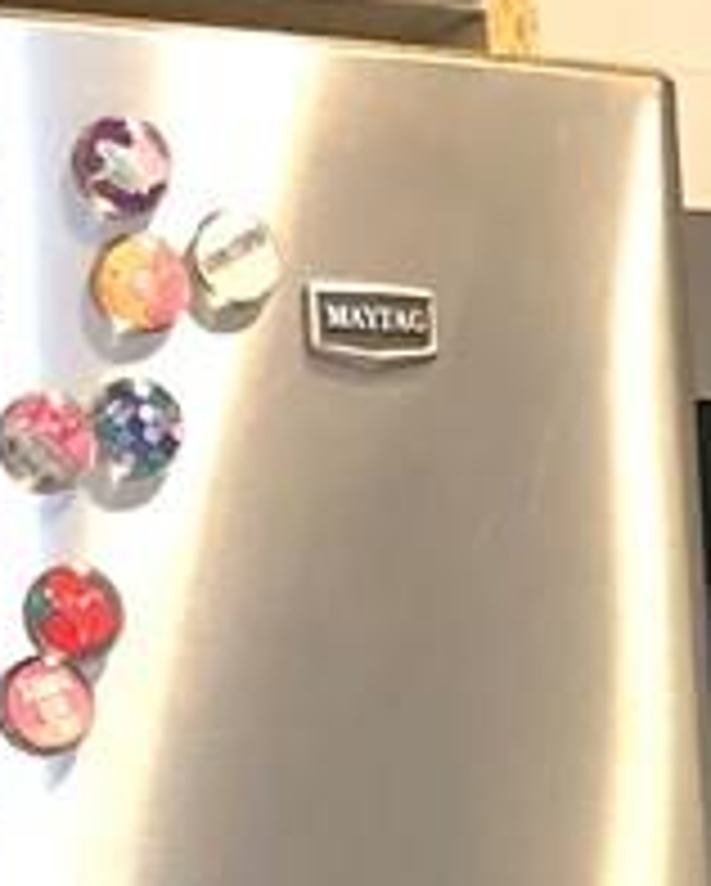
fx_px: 5830
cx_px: 1732
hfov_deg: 6.6
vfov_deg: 8.1
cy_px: 2096
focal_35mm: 222
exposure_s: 1/15
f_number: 1.8
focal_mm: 3.99
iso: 64
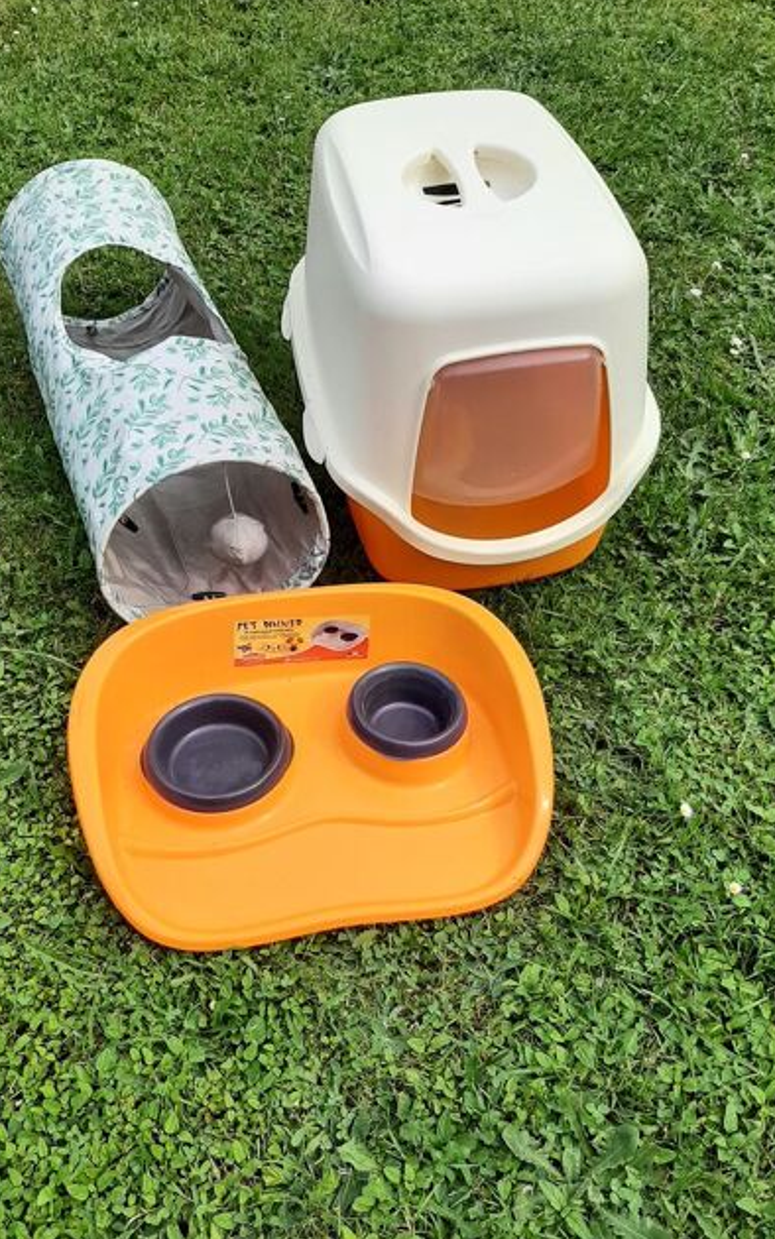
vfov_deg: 66.5
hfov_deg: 44.5
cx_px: 354
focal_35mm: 28
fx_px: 946
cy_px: 620
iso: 40
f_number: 1.7
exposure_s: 1/1695
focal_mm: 3.93
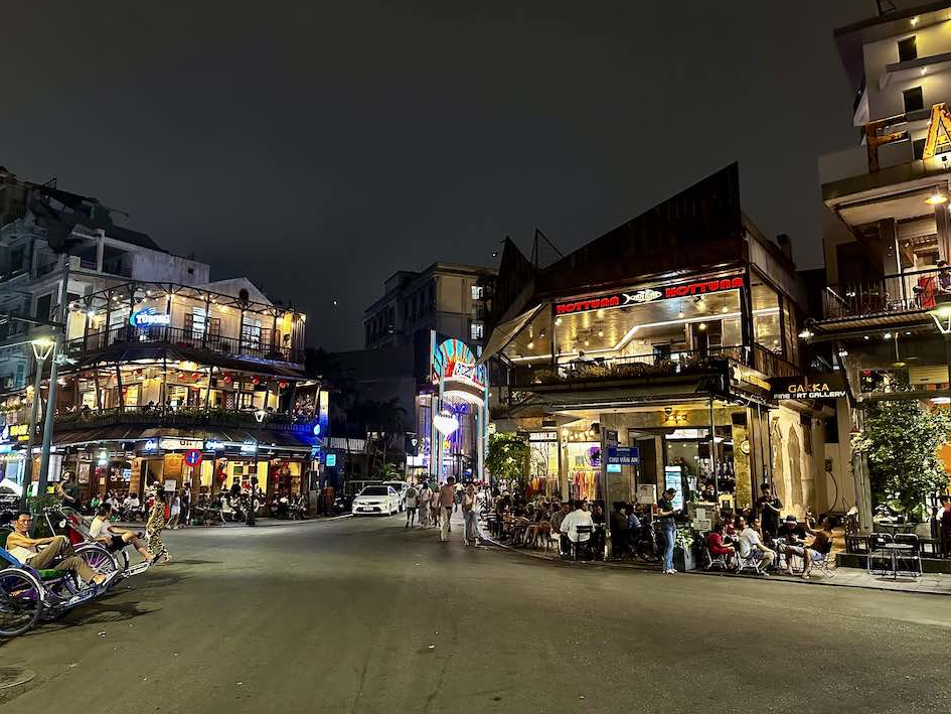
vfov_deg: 53.1
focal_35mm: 26
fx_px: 714
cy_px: 360
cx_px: 444
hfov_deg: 67.2
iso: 800
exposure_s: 1/50
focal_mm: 6.86
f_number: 1.78
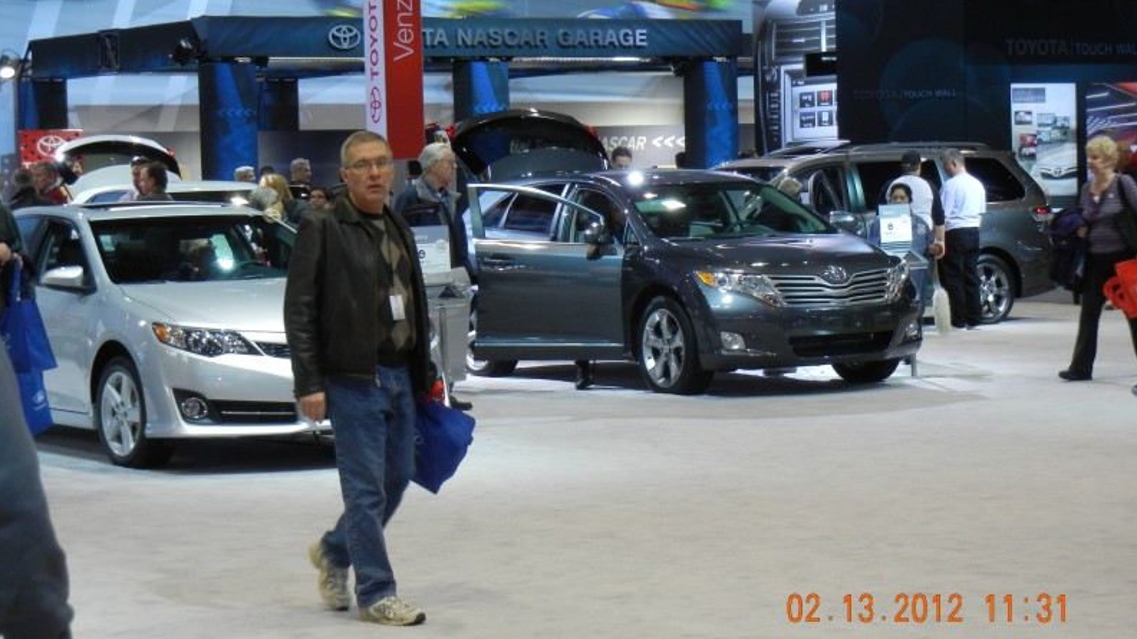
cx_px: 566
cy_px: 267
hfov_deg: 21.8
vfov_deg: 12.3
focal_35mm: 98
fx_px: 2954
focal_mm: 16
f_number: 4.4
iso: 400
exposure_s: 1/59
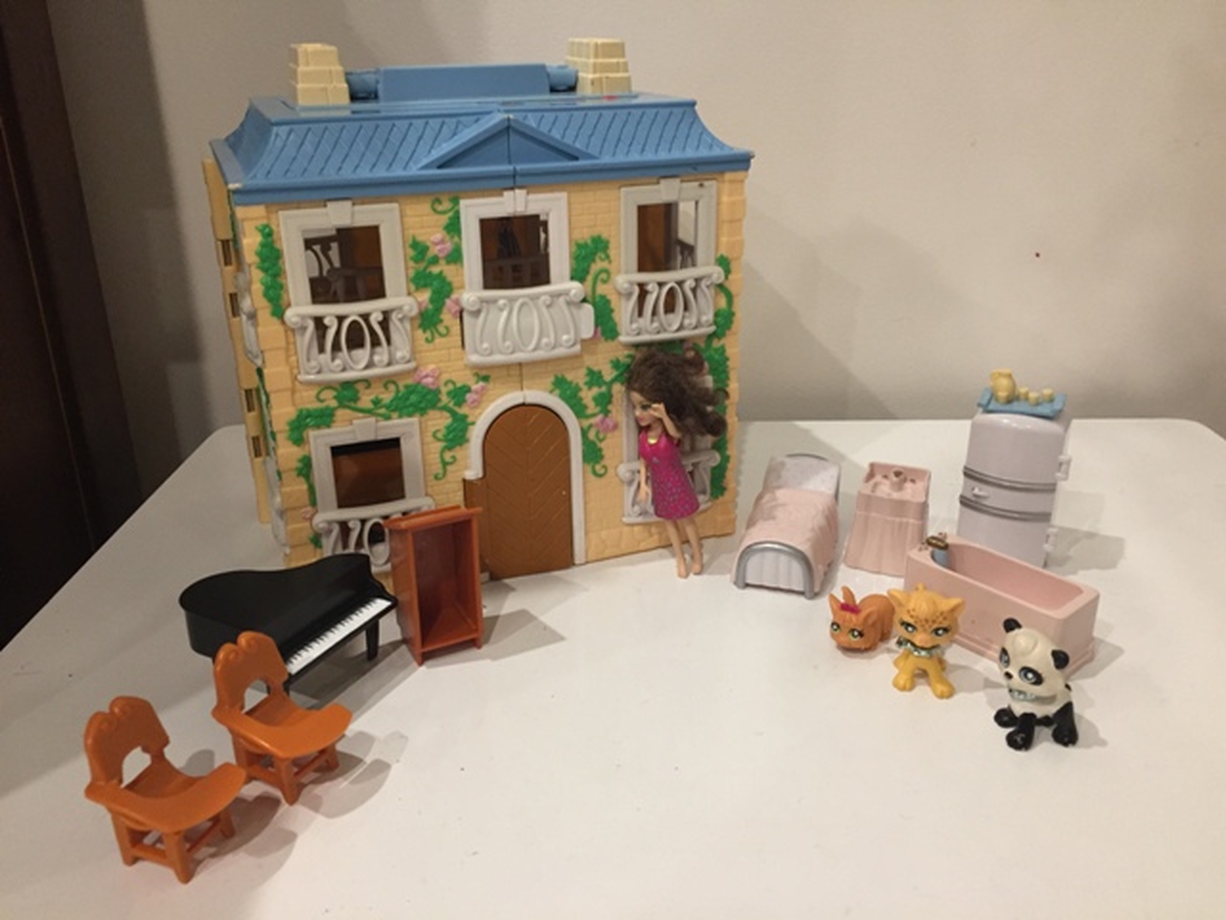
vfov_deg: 48.2
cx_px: 613
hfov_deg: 61.7
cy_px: 460
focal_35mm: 29
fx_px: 1027
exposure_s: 1/33
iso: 200
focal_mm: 4.15
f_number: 2.2
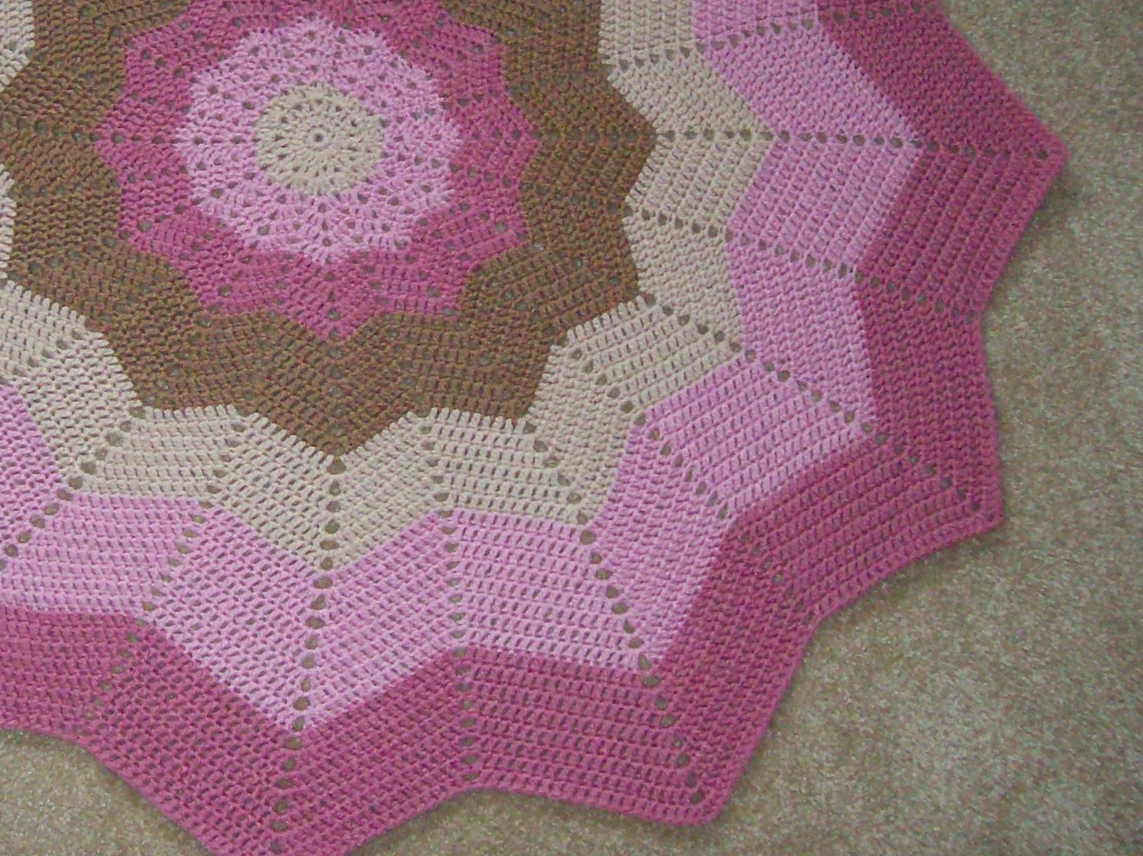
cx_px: 313
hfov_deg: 32.2
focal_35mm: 59
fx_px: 1947
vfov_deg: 24.5
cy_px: 210
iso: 400
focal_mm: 6
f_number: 2.7
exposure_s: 1/128
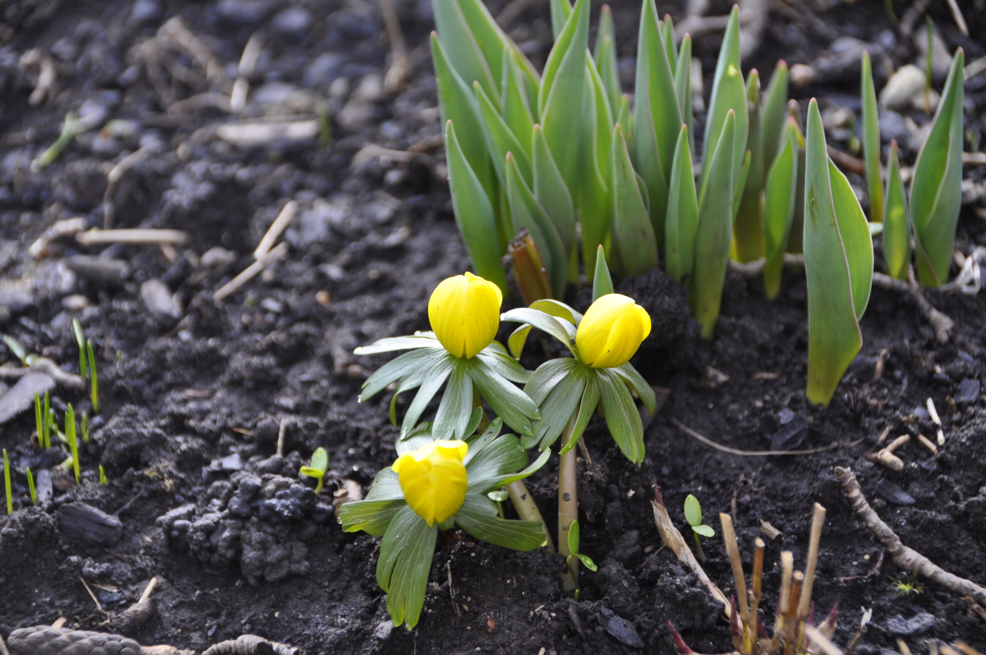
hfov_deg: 18.2
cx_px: 493
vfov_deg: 12.1
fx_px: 3077
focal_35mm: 112
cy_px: 328
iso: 400
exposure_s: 1/60
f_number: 5.3
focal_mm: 75
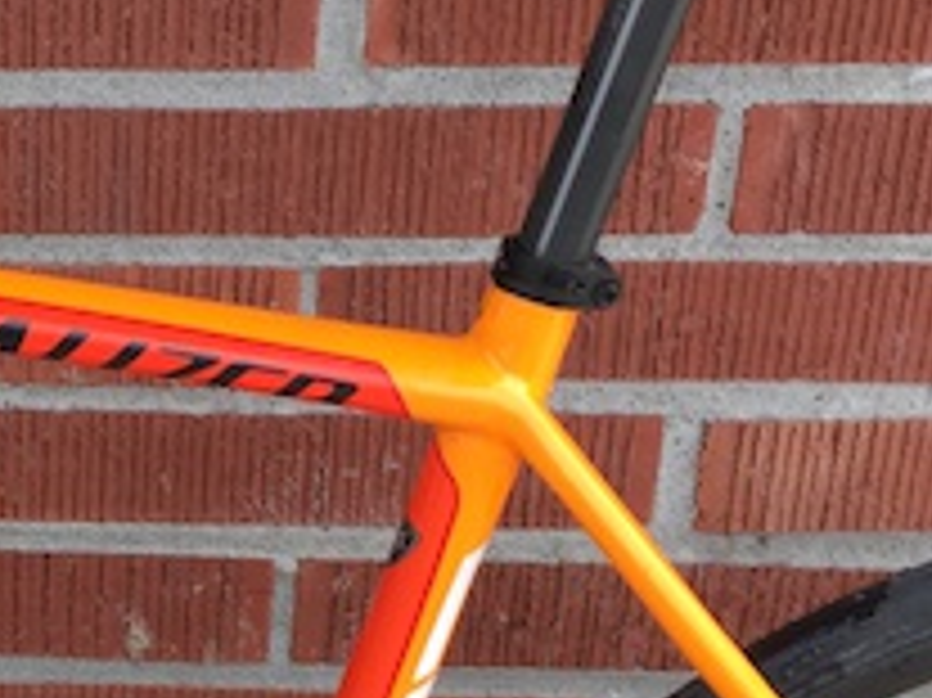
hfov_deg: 16.5
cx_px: -320
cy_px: 820
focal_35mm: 112
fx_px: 3014
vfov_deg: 12.9
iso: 32
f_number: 2.2
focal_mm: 4.15
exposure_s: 1/223
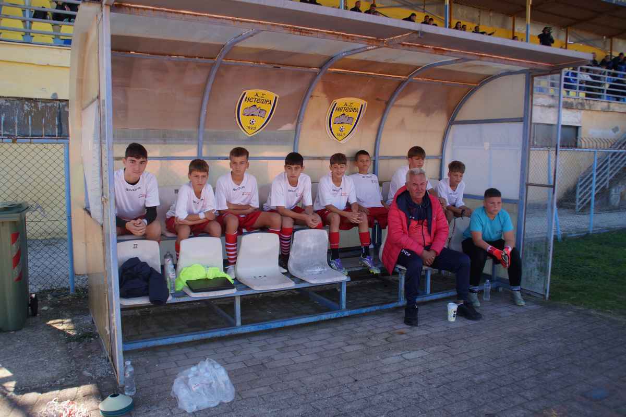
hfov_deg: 67.4
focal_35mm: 27
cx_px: 313
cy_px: 208
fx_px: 469
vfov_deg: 47.9
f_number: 4.5
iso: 100
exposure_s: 1/200
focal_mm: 18
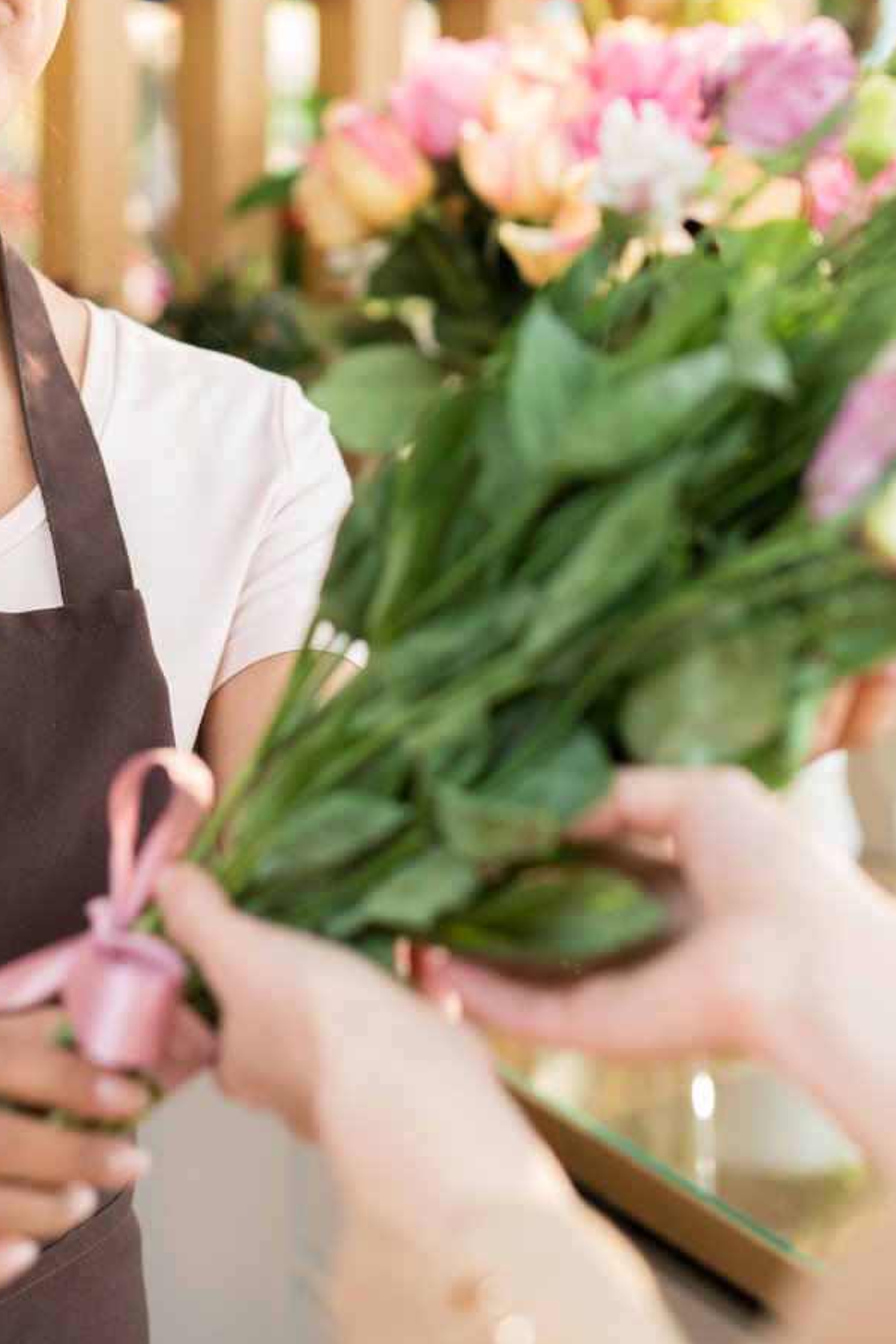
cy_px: 259
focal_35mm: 112
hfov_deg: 12.2
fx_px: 4179
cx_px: 266
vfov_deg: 18.1
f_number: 2.5
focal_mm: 50
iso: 800
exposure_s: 1/160
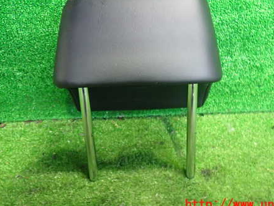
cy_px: 73
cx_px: 139
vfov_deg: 41.4
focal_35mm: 34
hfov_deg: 53.9
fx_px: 269
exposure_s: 1/30
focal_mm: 4.5
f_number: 2
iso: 500
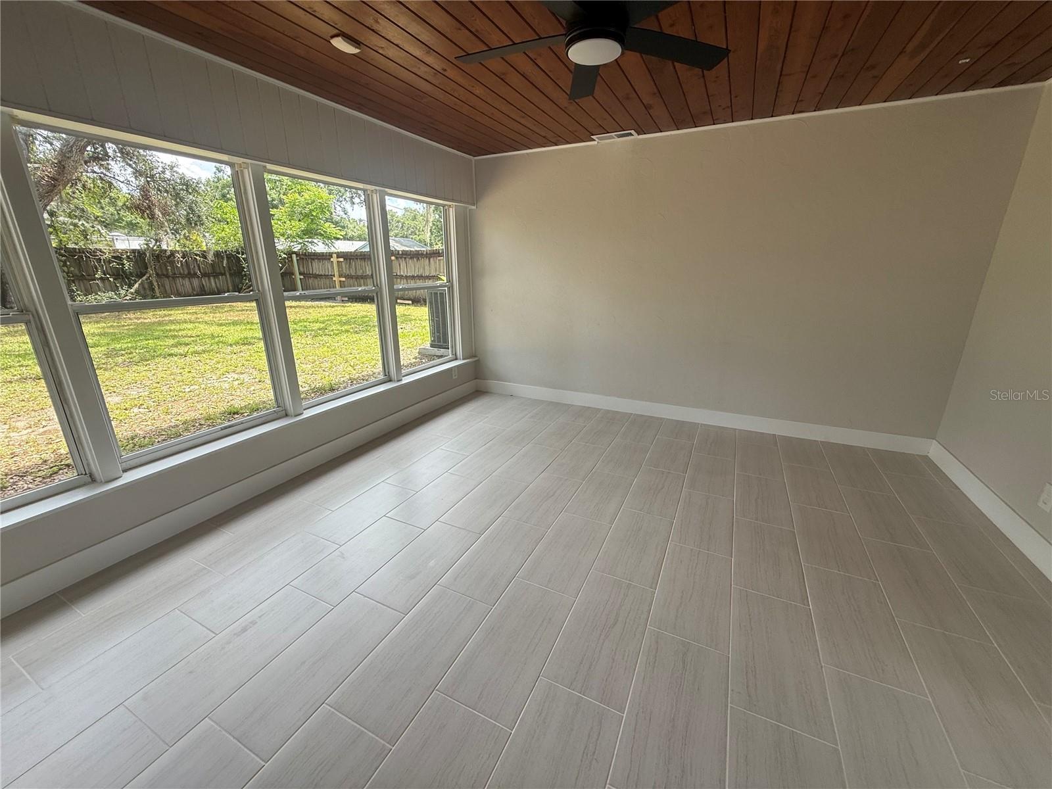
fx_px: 425
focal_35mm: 14
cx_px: 526
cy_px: 394
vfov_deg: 85.7
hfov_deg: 102.1
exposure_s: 1/168
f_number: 2.2
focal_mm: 2.22
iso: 50
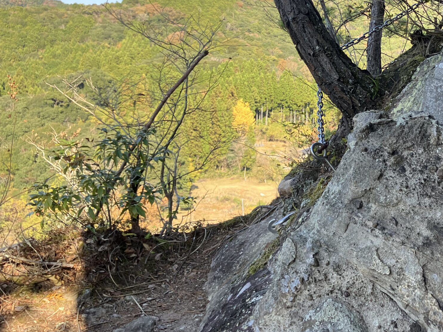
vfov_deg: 30.0
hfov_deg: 37.7
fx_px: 614
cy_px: 105
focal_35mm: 48
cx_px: 377
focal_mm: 3.99
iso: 32
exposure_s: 1/365
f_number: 1.8
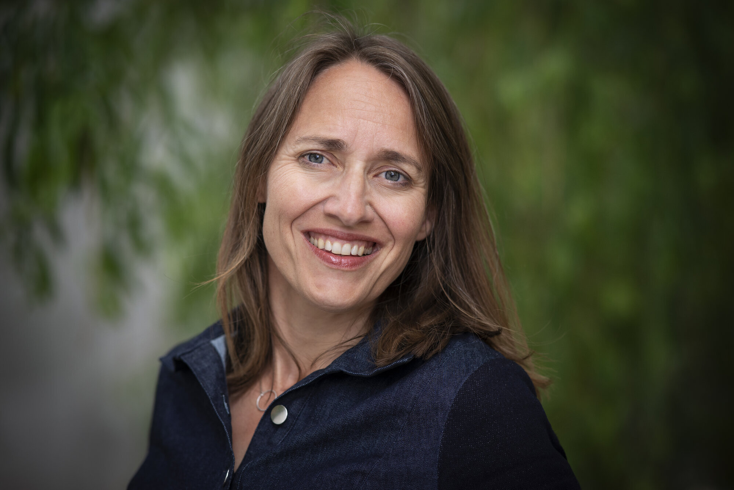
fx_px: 2141
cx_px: 367
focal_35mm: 105
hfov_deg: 19.4
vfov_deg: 13.1
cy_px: 245
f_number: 2.5
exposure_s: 1/1600
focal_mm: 105
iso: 640
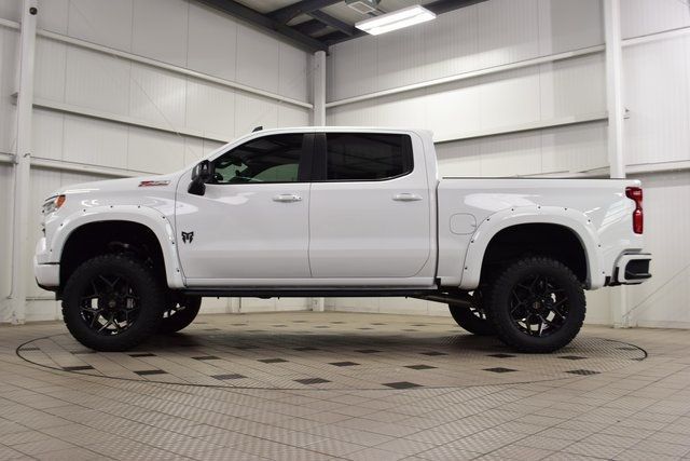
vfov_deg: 40.0
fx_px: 633
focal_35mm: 33
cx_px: 345
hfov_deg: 57.2
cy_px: 230
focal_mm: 22
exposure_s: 1/30
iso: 500
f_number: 7.1
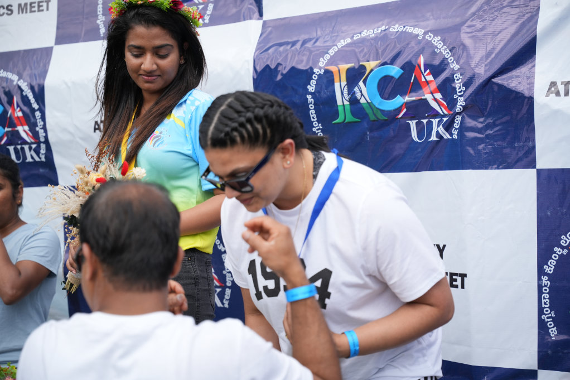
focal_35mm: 55
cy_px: 190
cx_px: 285
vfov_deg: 24.6
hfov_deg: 36.3
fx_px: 871
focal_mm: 55
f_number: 2.8
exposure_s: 1/2000
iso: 250
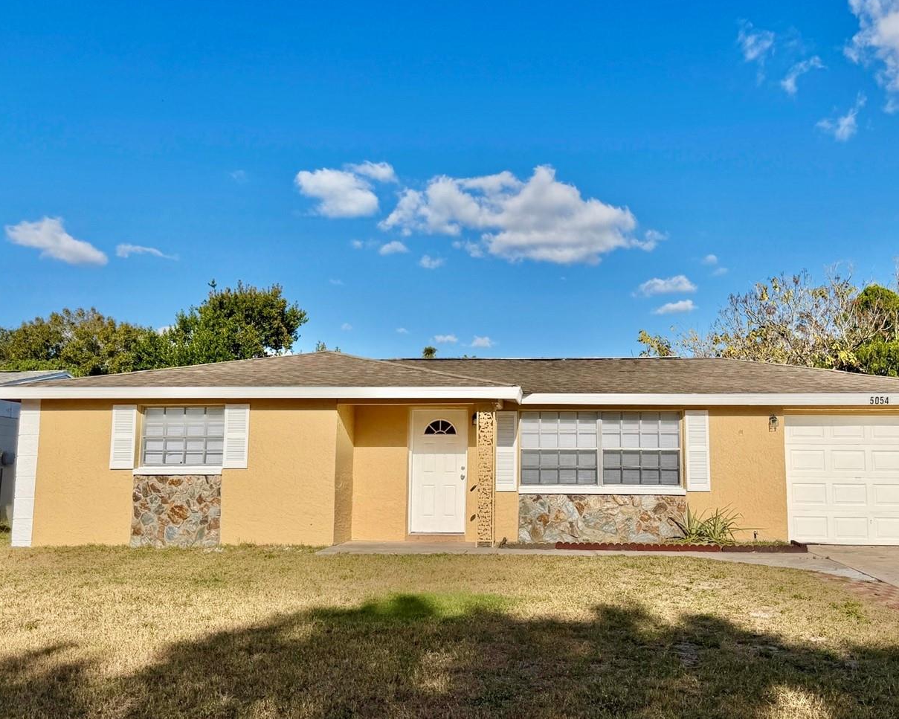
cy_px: 393
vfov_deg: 47.0
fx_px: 825
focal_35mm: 31
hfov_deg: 56.8
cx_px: 531
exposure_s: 1/10309
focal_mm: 6.76
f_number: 1.78
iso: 80
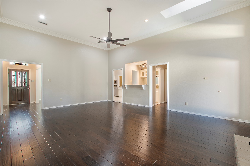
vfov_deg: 77.3
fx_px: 104
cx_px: 125
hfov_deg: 100.4
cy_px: 83
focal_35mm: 15
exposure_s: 1/2
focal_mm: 10
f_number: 8
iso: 100
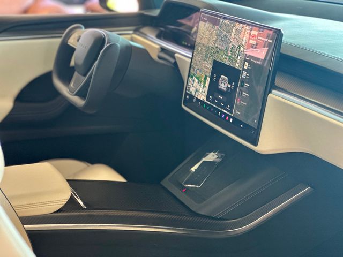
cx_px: 172
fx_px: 763
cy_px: 128
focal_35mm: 77
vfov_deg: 19.1
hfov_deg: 25.3
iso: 250
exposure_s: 1/40
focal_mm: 9
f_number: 2.8
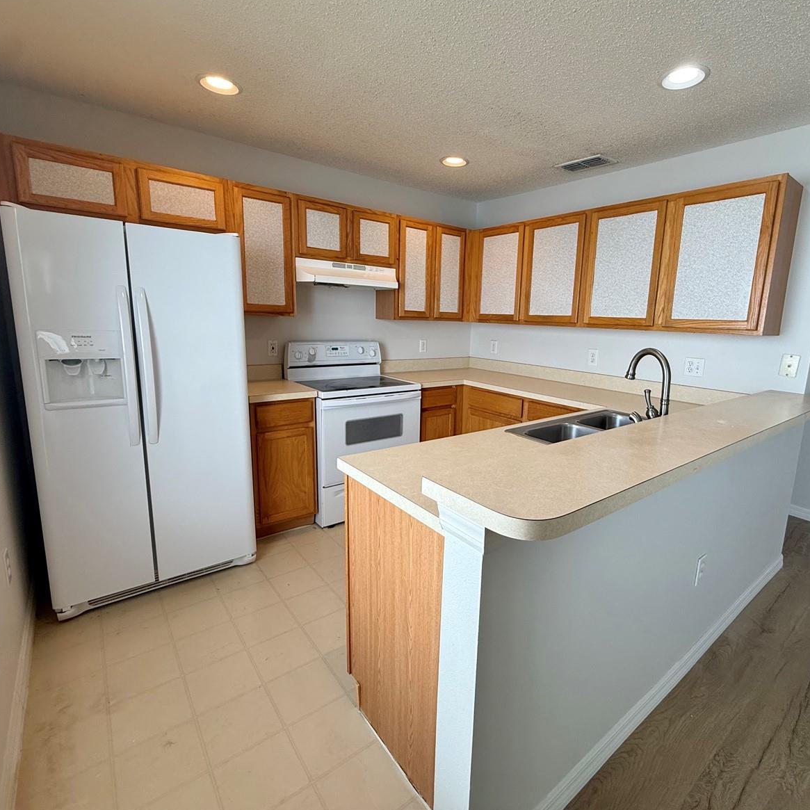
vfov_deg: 84.0
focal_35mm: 17
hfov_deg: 83.6
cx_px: 457
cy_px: 397
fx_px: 450
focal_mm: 2.22
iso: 100
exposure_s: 1/120
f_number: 2.2
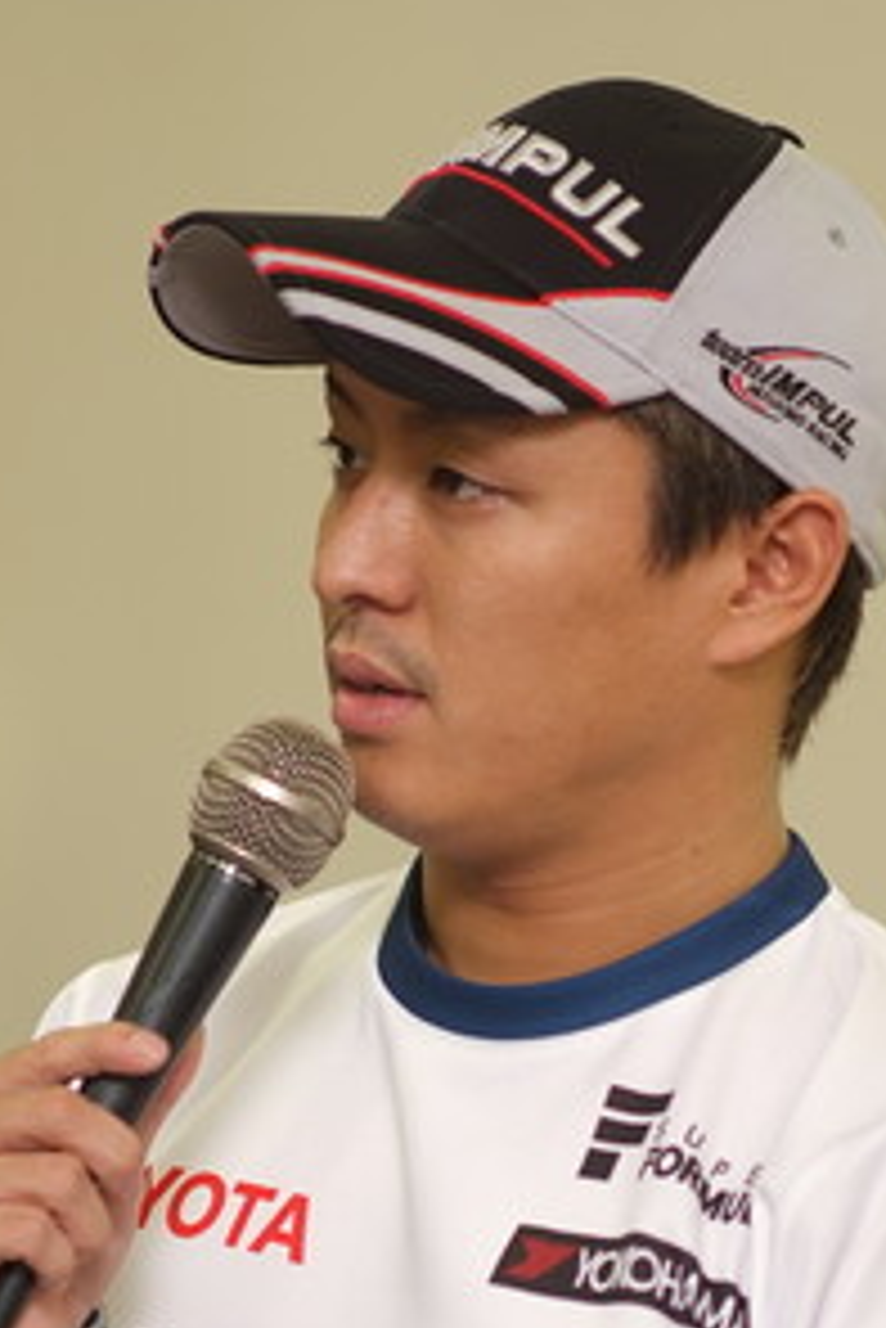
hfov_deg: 5.4
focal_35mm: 257
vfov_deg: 8.0
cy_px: 1013
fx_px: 9476
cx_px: 391
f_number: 2.5
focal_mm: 105
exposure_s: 1/125
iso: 400
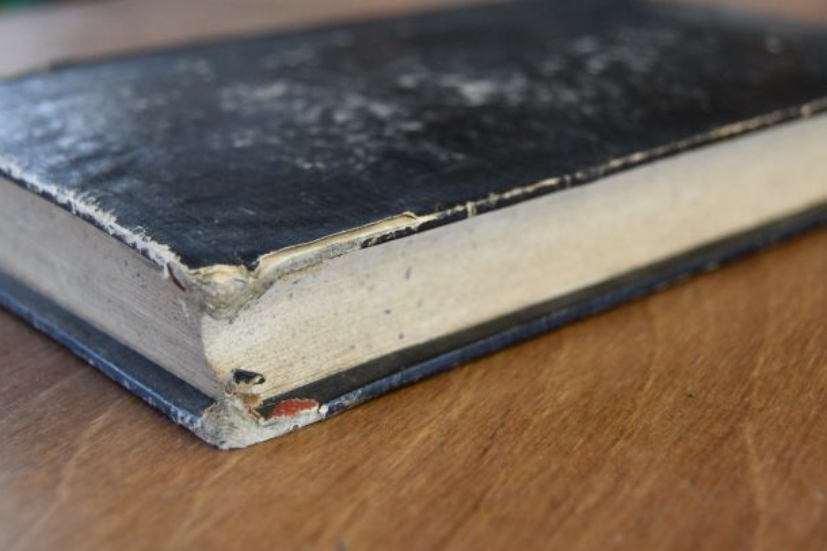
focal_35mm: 62
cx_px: 430
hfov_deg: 32.4
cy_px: 210
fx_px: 1423
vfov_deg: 21.8
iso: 1100
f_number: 4
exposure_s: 1/125
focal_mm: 28
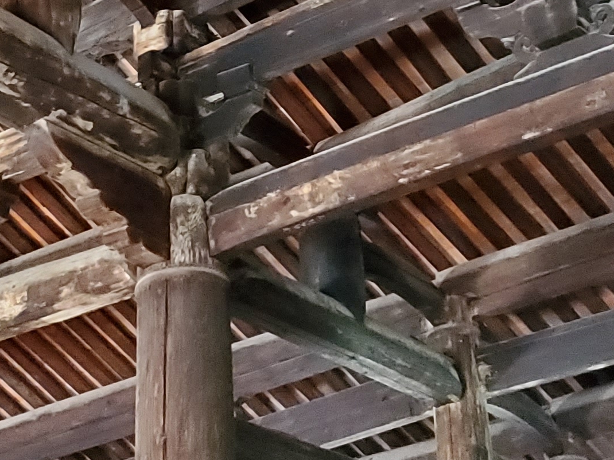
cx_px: 336
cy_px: -52
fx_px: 1738
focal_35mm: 98
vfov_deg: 14.7
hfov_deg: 20.0
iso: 800
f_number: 1.5
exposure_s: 1/50
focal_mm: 4.3
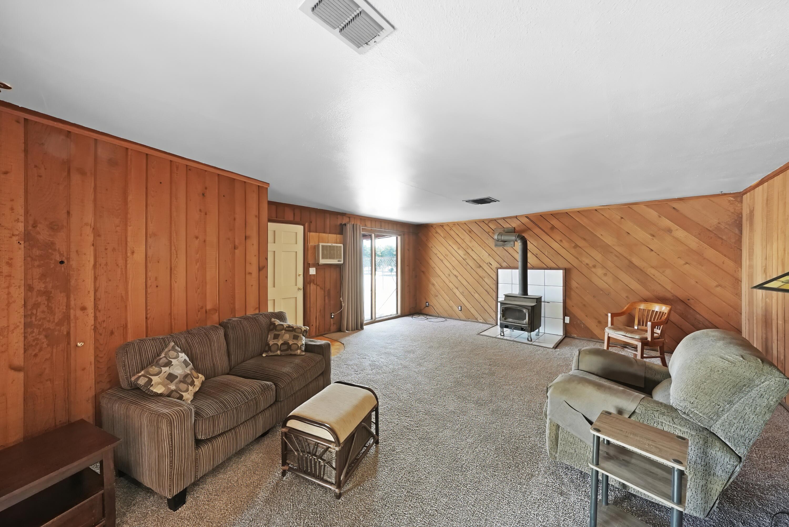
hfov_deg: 112.6
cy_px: 264
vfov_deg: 90.1
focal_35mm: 12
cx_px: 394
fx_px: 263
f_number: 9
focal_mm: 12
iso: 3200
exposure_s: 1/30
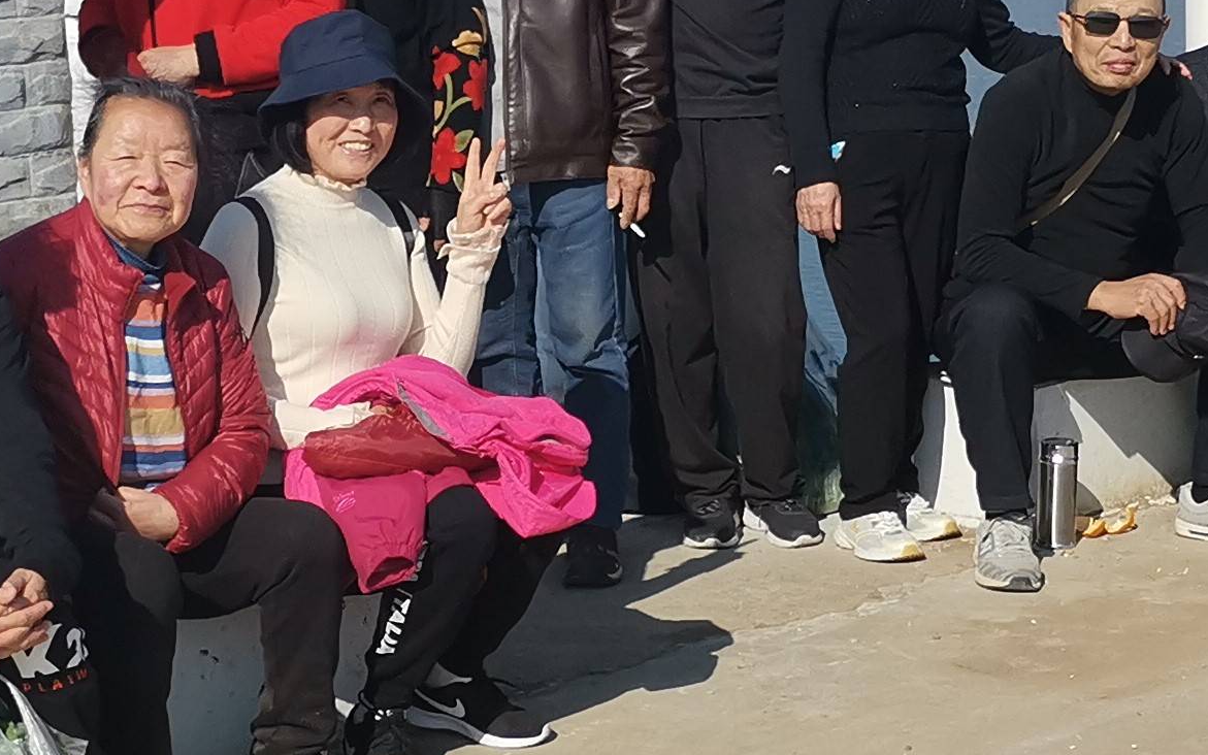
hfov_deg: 21.3
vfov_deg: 13.5
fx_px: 3194
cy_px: 417
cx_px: 405
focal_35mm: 97
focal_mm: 4.75
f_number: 1.8
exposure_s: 1/4695
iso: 50
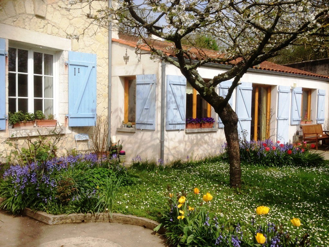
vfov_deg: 42.9
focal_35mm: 33
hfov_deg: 55.4
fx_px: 314
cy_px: 124
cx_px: 164
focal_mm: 4.12
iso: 50
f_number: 2.4
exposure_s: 1/2262
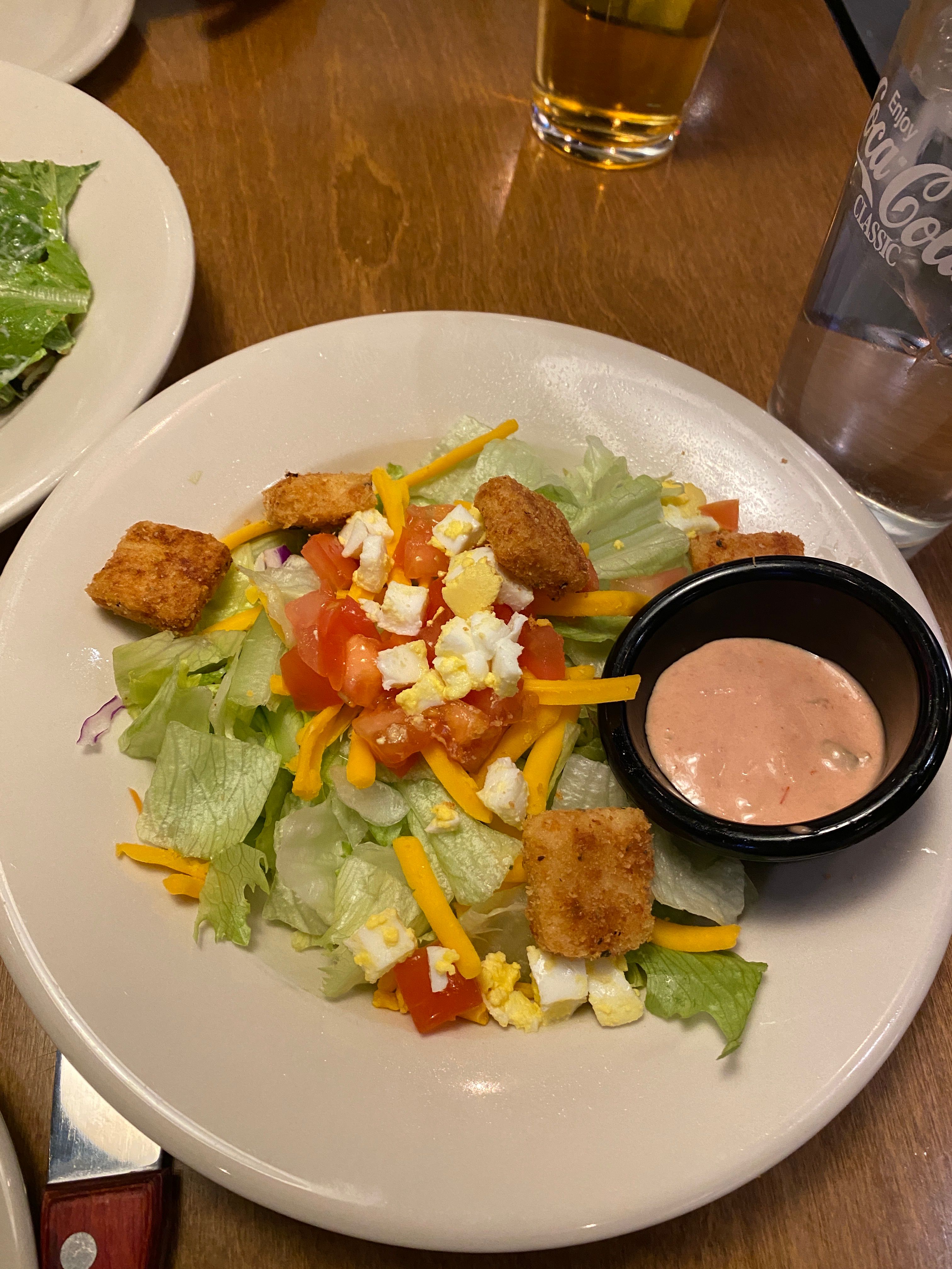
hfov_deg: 53.1
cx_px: 476
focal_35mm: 26
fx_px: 953
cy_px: 634
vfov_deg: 67.3
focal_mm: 4.25
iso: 320
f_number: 1.8
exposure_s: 1/60
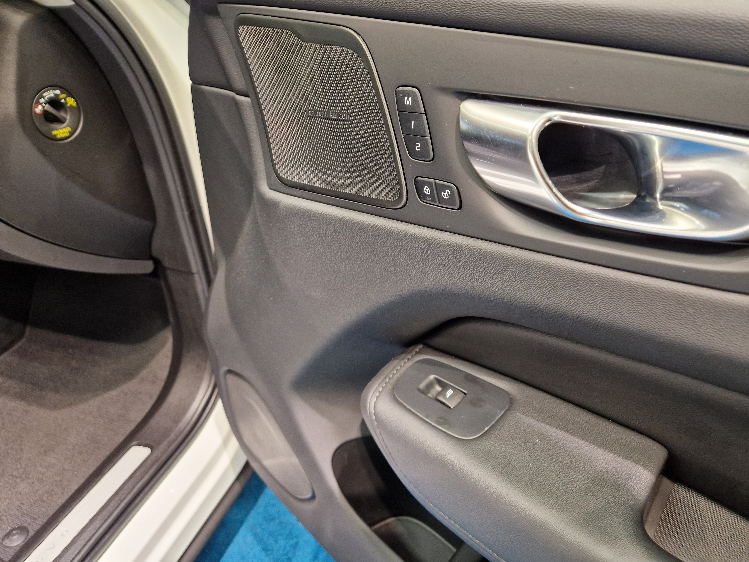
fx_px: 498
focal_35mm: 23
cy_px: 281
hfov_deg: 73.9
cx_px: 374
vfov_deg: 58.9
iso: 320
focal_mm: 5.4
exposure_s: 1/100
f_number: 1.8
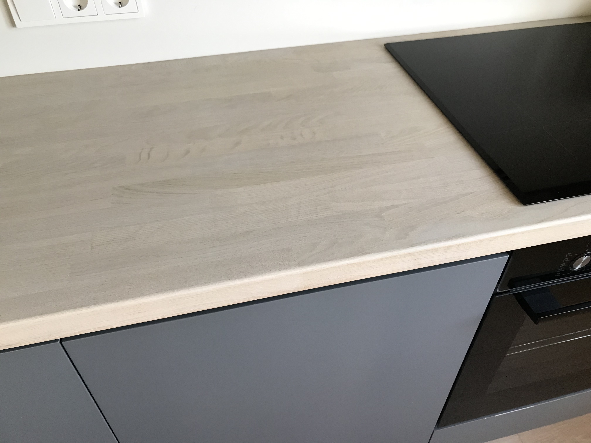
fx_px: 478
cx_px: 296
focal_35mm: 28
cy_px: 222
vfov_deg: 49.7
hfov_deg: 63.4
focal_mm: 3.99
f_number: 1.8
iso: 40
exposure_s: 1/25
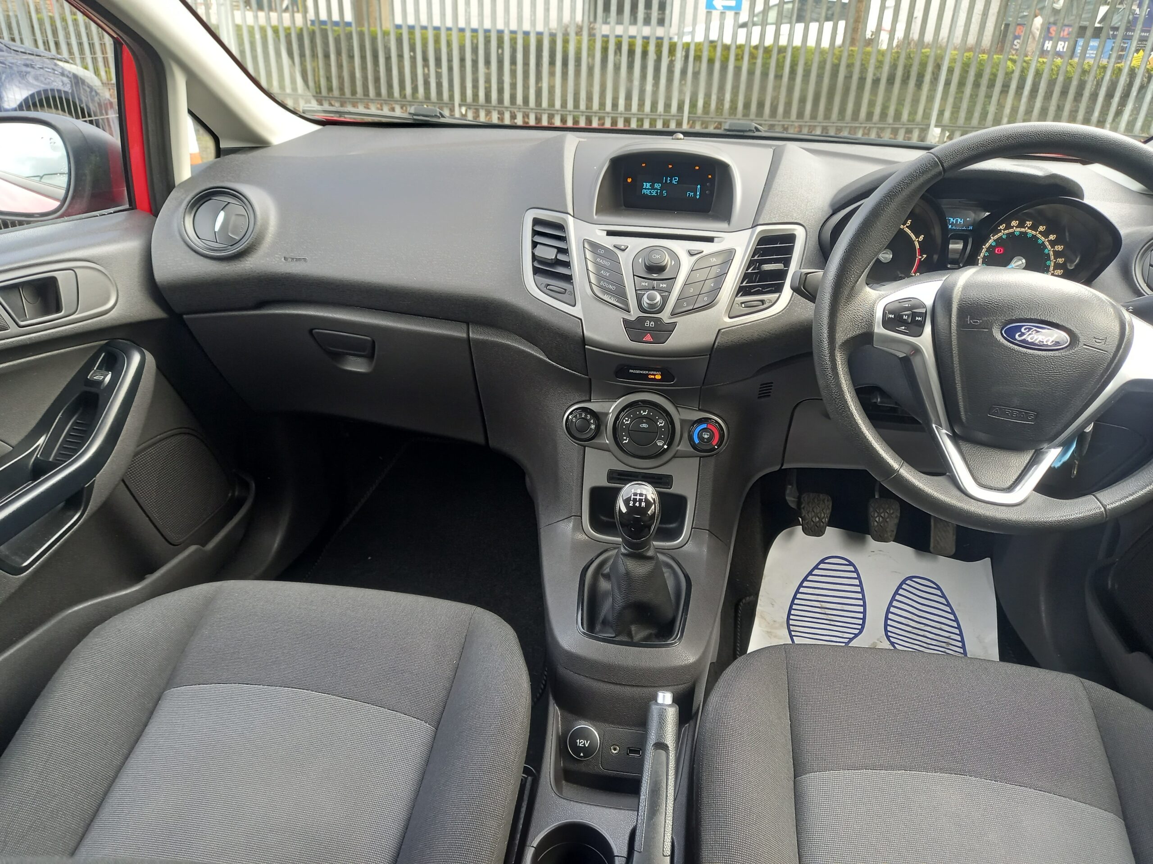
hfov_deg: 69.4
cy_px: 432
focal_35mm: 25
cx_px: 576
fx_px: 833
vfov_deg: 54.9
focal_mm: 4.6
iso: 160
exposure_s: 1/60
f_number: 2
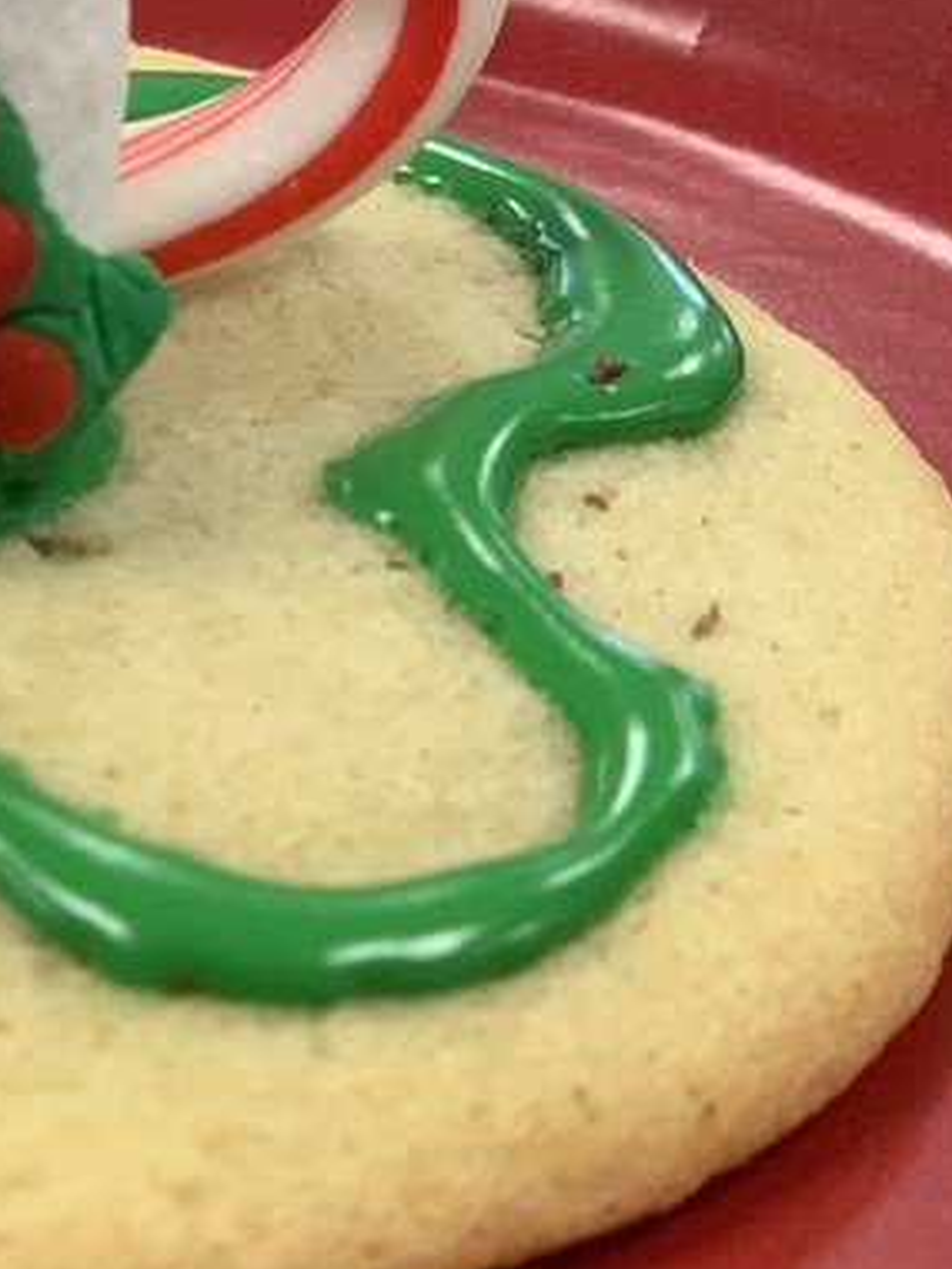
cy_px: 668
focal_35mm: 140
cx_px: -73
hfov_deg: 10.5
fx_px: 5134
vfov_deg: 14.1
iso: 125
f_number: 2.4
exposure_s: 1/75
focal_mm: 6
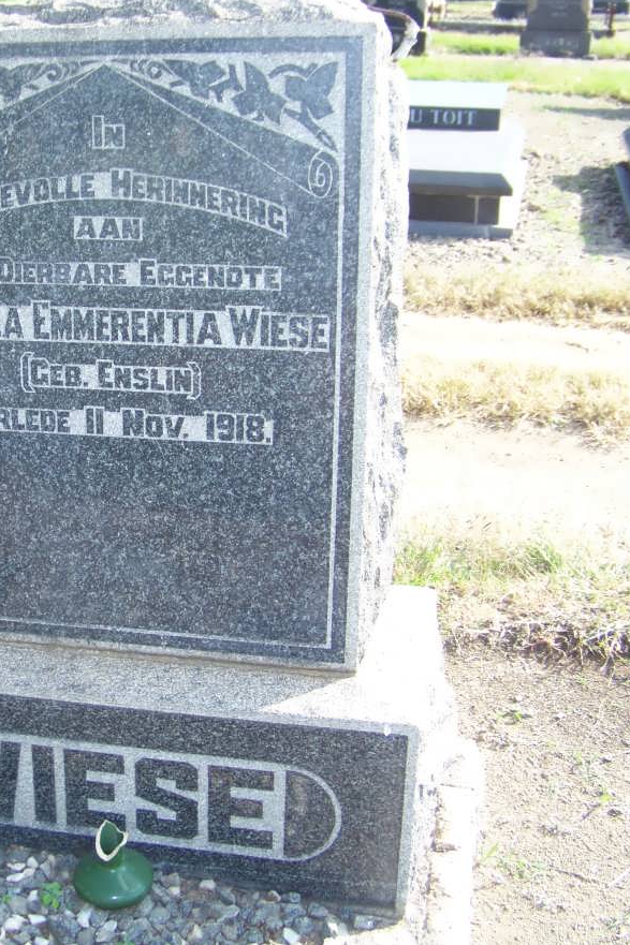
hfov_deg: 25.9
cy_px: 463
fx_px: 1339
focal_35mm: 51
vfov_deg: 38.9
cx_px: 109
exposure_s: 1/200
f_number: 2.8
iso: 64
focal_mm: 5.85
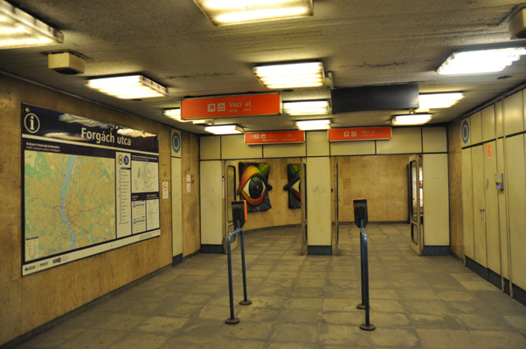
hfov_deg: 70.5
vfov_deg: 50.3
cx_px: 263
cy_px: 174
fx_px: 372
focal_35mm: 26
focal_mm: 17
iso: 800
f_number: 3.5
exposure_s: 1/50
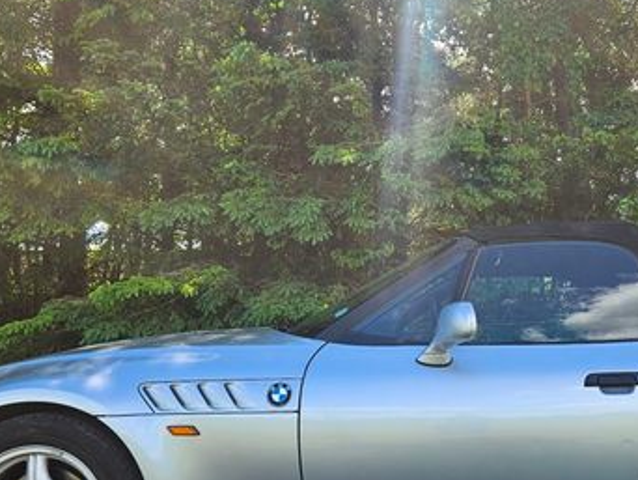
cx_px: 440
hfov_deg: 43.0
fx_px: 793
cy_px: 301
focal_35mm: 43
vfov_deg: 33.5
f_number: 1.8
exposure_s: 1/528
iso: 32
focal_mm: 5.4
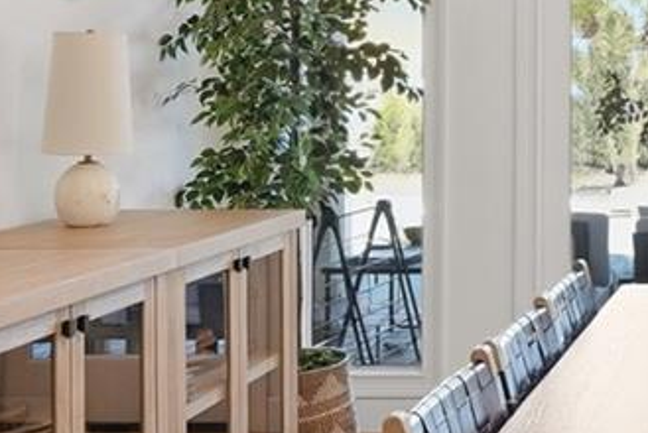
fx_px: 1225
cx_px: 813
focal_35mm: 68
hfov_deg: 25.9
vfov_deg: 19.9
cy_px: 89
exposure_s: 1/50
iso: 250
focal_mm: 14
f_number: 6.3
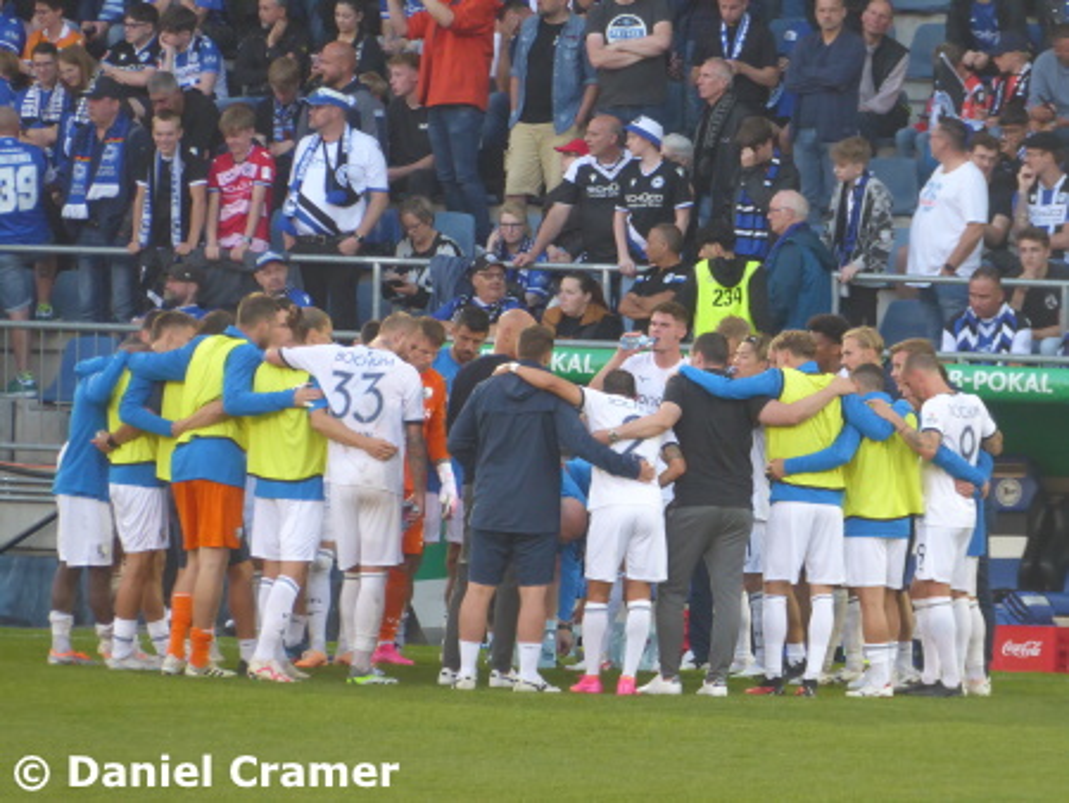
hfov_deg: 3.5
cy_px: 402
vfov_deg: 2.6
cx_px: 534
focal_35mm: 568
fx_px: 17550
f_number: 6.1
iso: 400
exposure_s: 1/100
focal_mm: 101.7
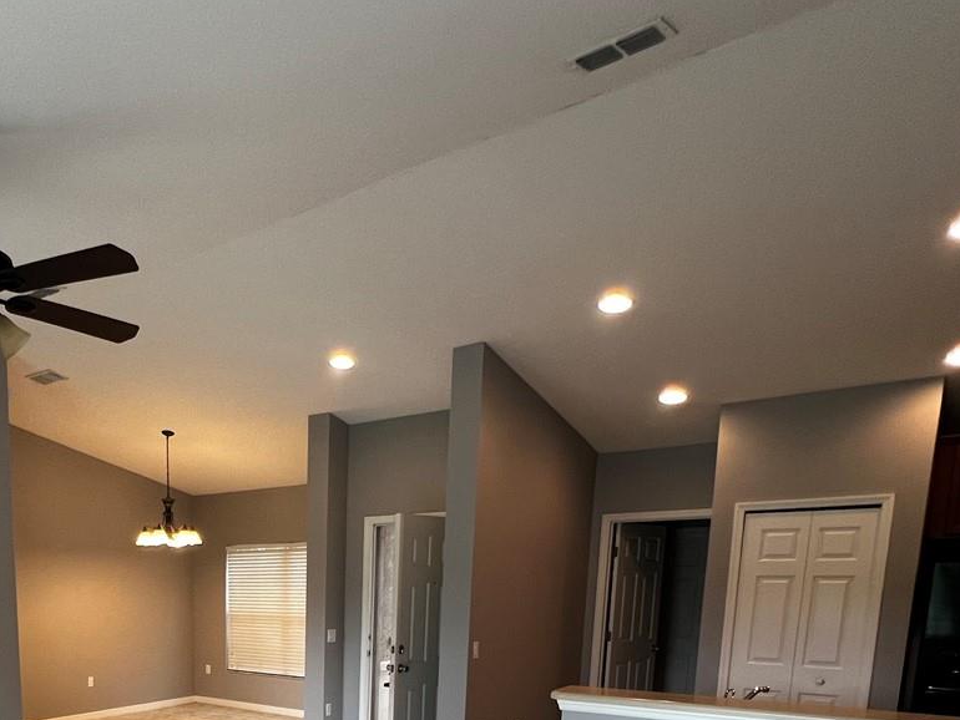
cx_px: 217
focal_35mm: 27
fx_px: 749
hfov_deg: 60.9
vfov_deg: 44.0
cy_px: 716
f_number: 1.8
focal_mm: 1.57
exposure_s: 1/99
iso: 160
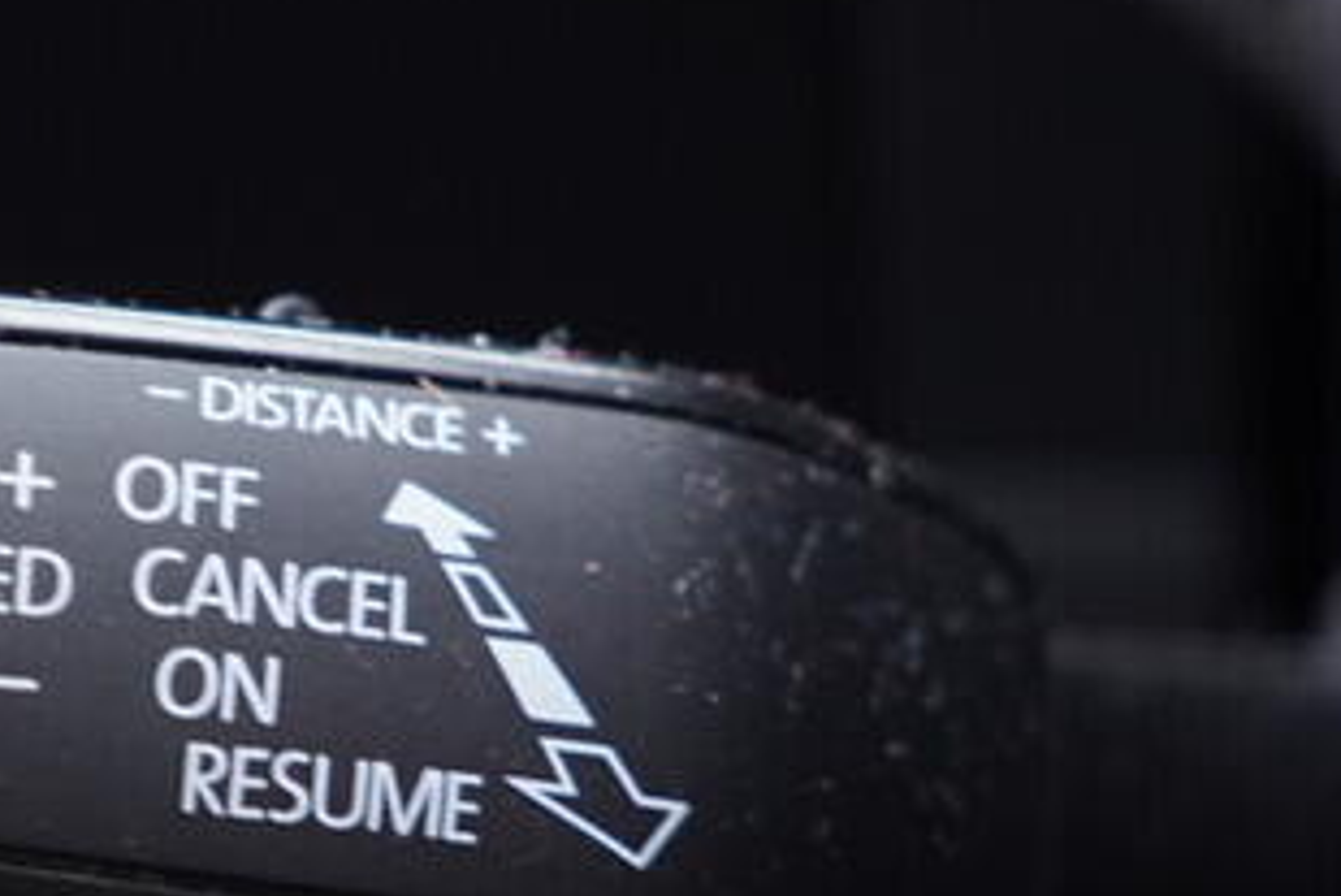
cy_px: 617
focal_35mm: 119
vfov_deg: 11.5
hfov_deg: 17.1
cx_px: 303
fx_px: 4435
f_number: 2.8
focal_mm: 24
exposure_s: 1/40
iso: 500
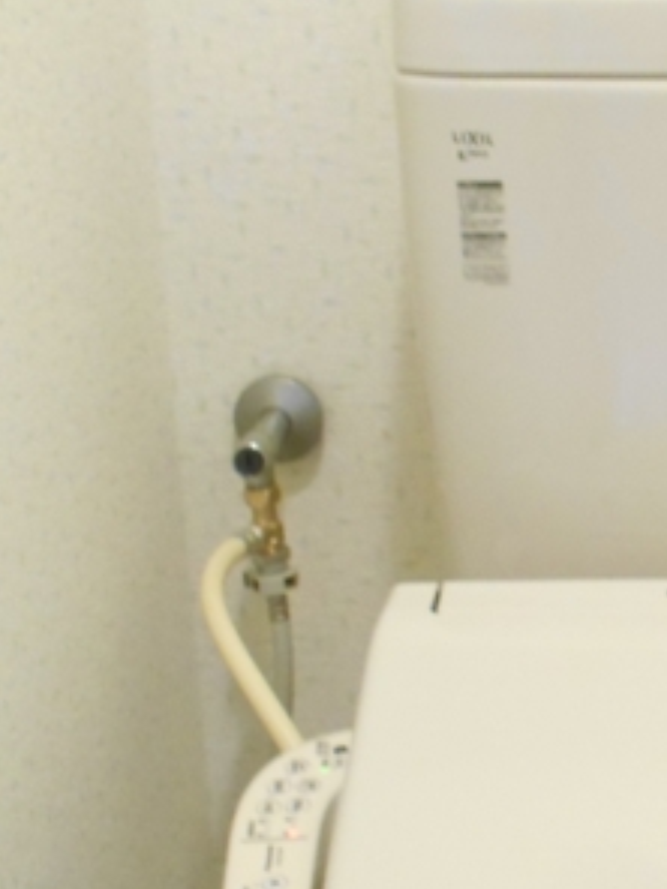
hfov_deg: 15.2
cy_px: 610
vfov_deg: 20.6
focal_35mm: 95
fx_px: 2441
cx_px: 712
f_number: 4.2
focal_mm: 7.7
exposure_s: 1/10
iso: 800
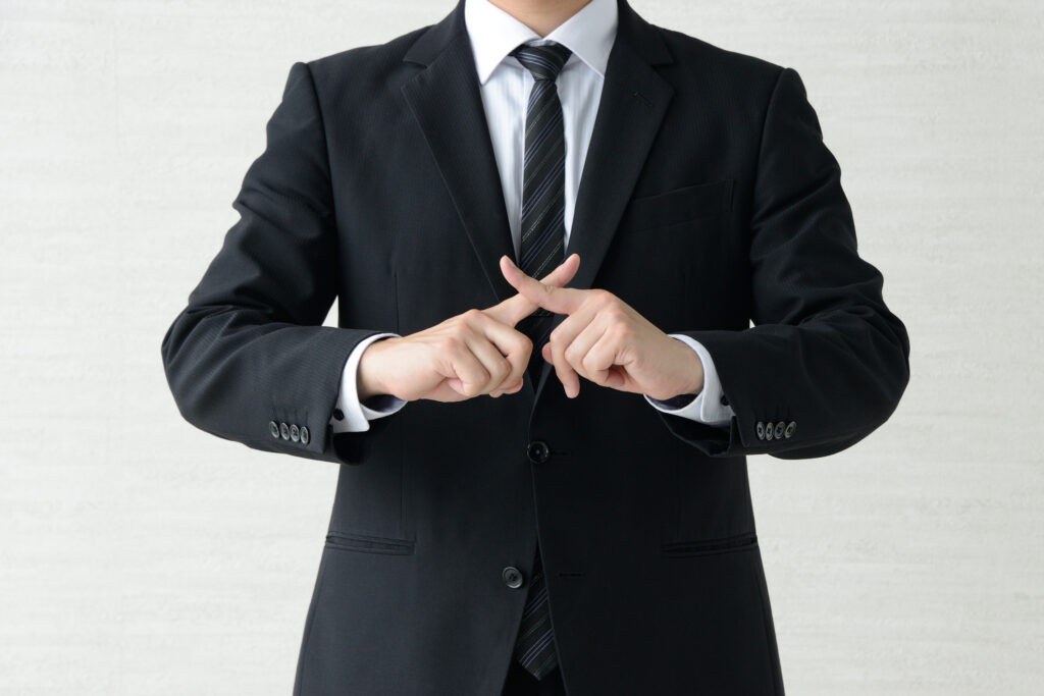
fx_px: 3915
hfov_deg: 15.2
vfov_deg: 10.2
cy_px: 348
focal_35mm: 135
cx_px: 522
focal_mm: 135
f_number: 9
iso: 640
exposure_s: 1/50
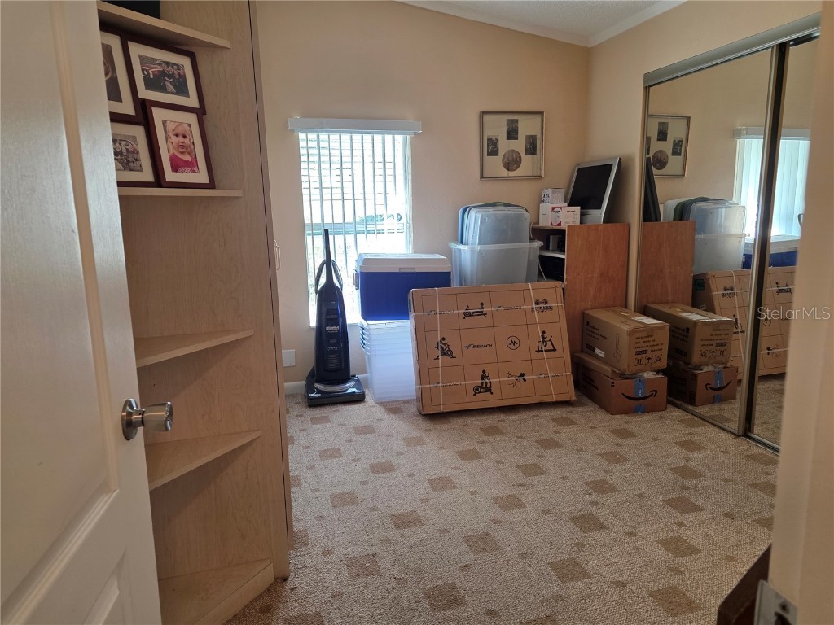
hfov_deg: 73.9
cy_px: 312
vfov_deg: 58.9
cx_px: 417
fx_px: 554
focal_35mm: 23
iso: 160
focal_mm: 6.25
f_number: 1.7
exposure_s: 1/120
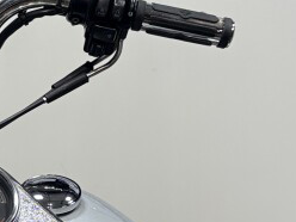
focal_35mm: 112
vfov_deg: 13.1
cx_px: 2
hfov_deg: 17.2
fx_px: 958
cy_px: 201
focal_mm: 5.96
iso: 40
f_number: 1.6
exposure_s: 1/181
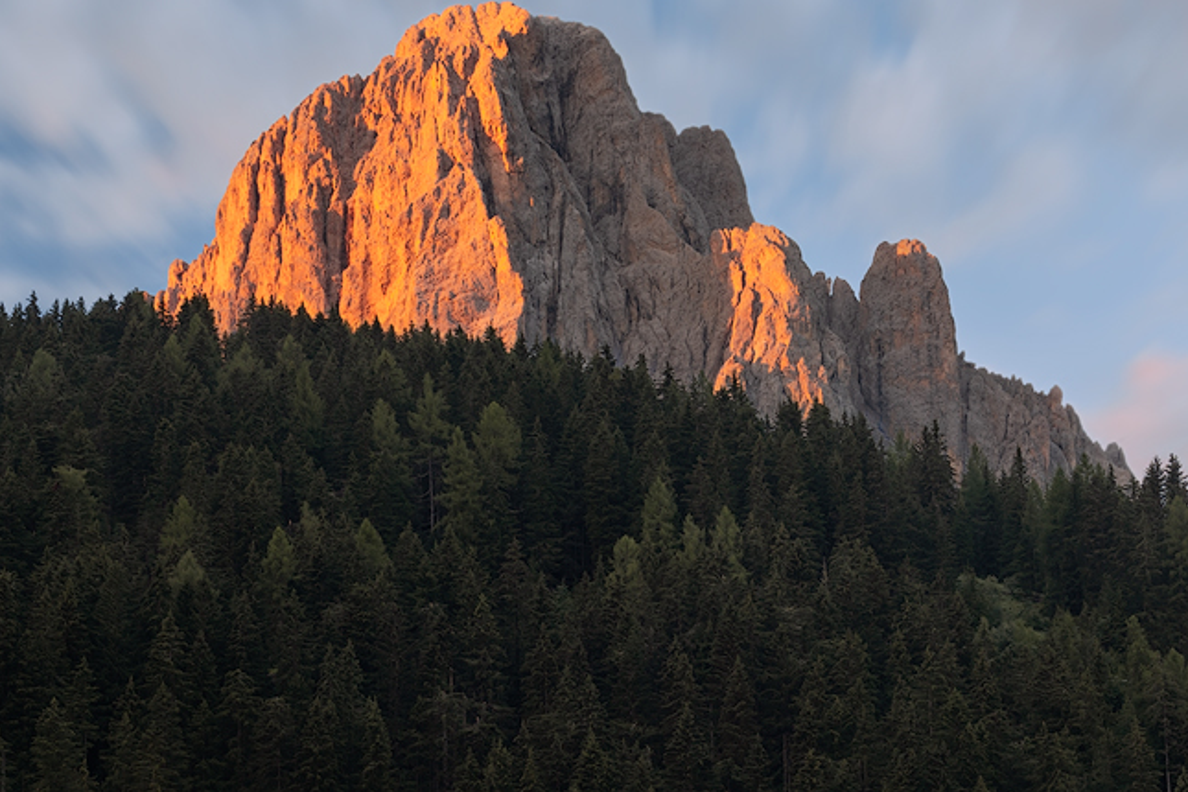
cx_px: 624
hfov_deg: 19.3
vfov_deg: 12.8
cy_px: 728
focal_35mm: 106
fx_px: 3498
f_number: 11
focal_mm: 38
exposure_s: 5
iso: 64
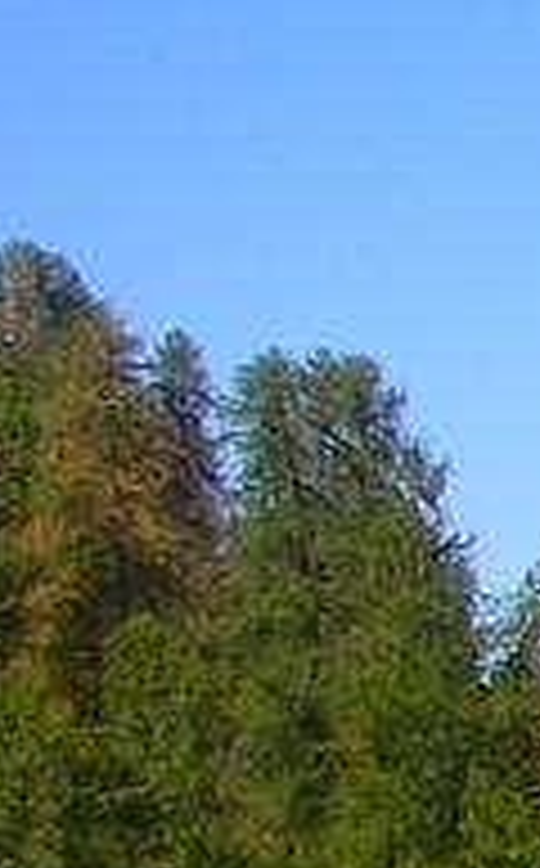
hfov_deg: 5.3
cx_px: 2264
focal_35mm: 214
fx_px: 5058
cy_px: 1142
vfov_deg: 9.6
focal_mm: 5.8
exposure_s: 1/265
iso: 50
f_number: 5.6
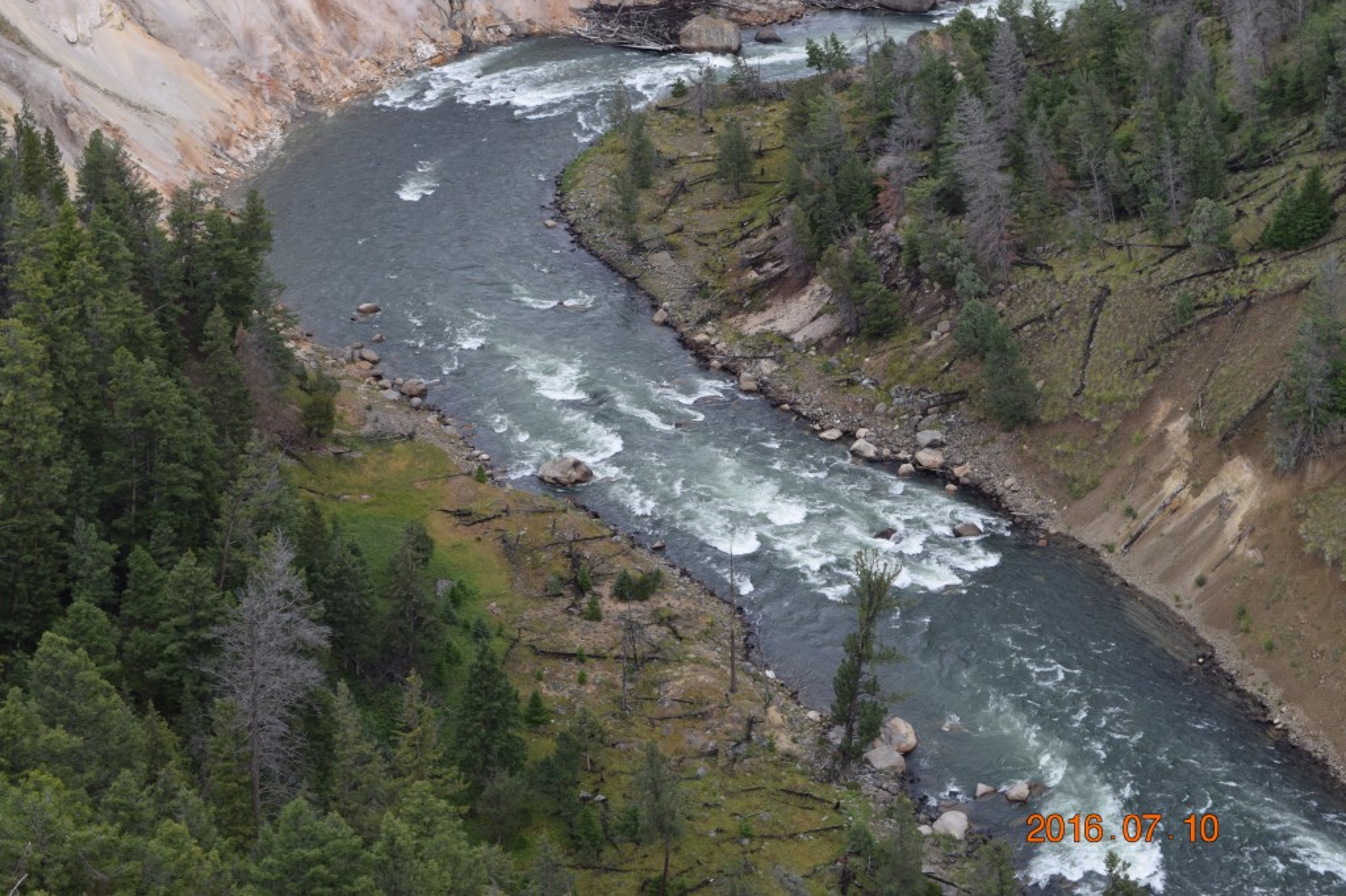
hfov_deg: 24.6
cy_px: 448
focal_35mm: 82
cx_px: 673
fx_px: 3083
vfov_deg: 16.5
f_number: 8
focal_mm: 55
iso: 400
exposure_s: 1/250
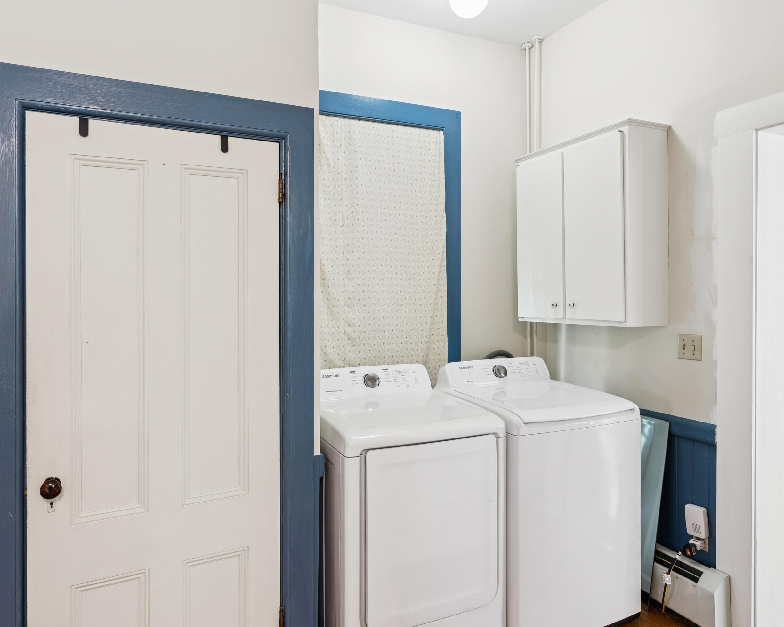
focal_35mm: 23
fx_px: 534
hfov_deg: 72.5
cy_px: 310
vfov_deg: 60.9
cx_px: 363
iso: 320
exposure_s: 1/6
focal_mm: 20
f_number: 7.1
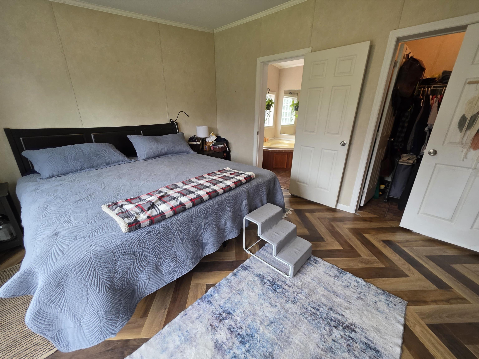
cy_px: 180
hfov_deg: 106.2
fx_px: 180
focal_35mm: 13
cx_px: 240
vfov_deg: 89.9
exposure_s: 1/120
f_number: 1.9
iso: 200
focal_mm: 2.2
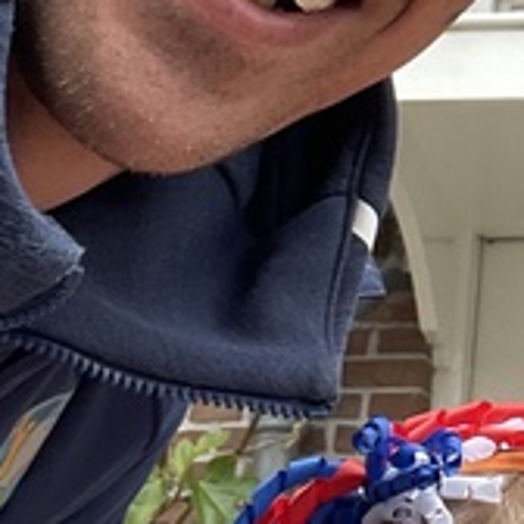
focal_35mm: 121
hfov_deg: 13.4
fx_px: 2072
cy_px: -90
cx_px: 830
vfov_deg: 14.0
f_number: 2.2
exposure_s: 1/121
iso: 40
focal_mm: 2.71
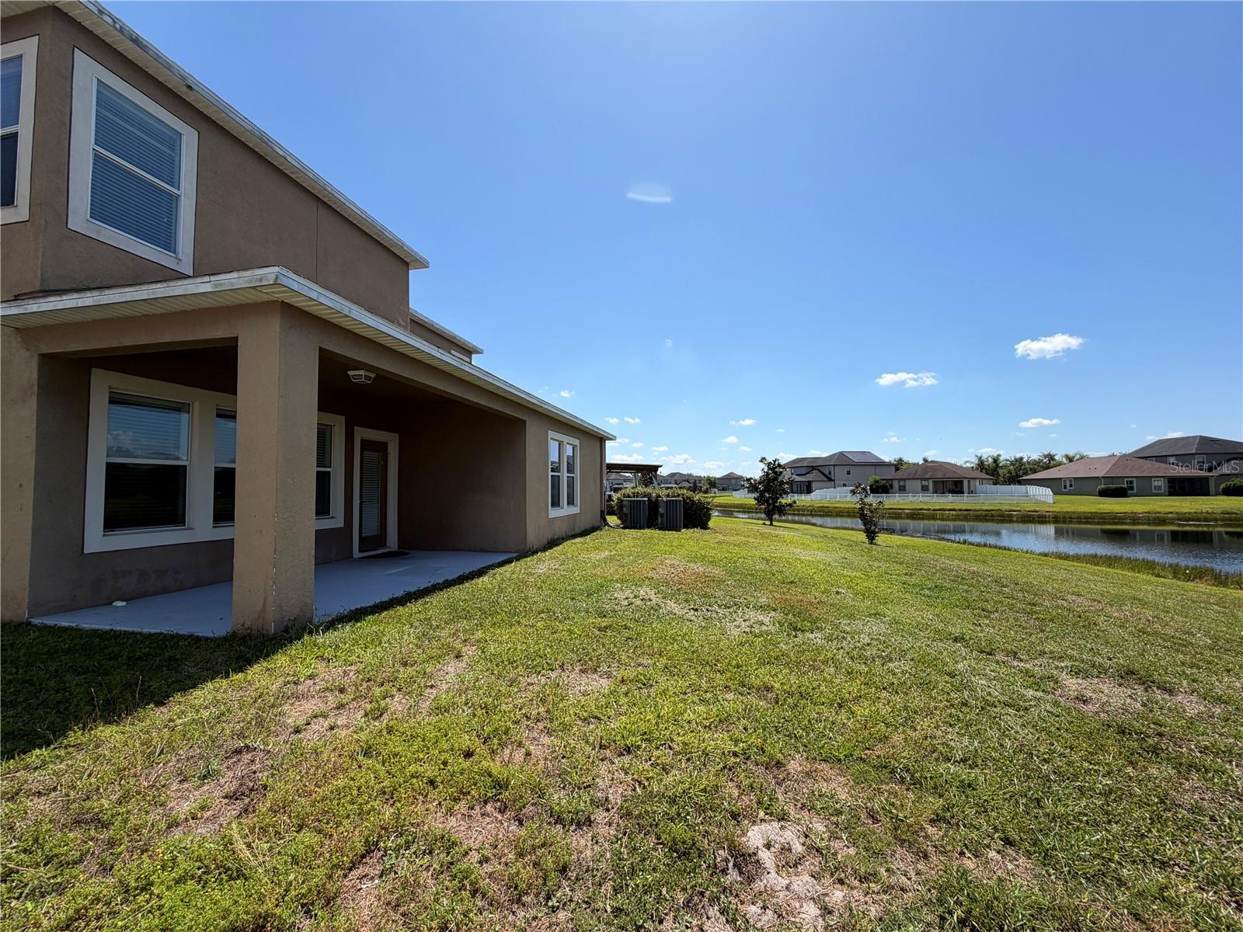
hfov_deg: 102.1
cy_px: 466
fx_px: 503
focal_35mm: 14
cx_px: 622
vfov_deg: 85.7
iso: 20
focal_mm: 2.22
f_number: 2.2
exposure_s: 1/955
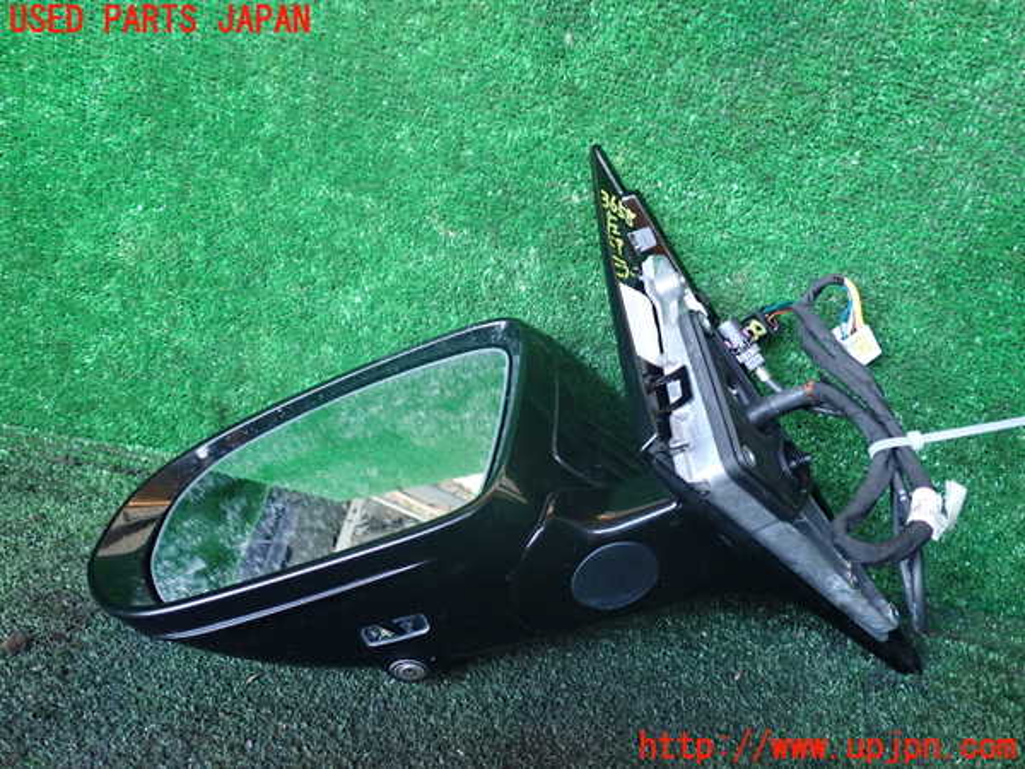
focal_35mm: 30
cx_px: 512
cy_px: 384
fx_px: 888
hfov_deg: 60.0
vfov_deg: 46.8
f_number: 2.3
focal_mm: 5.4
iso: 640
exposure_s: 1/30
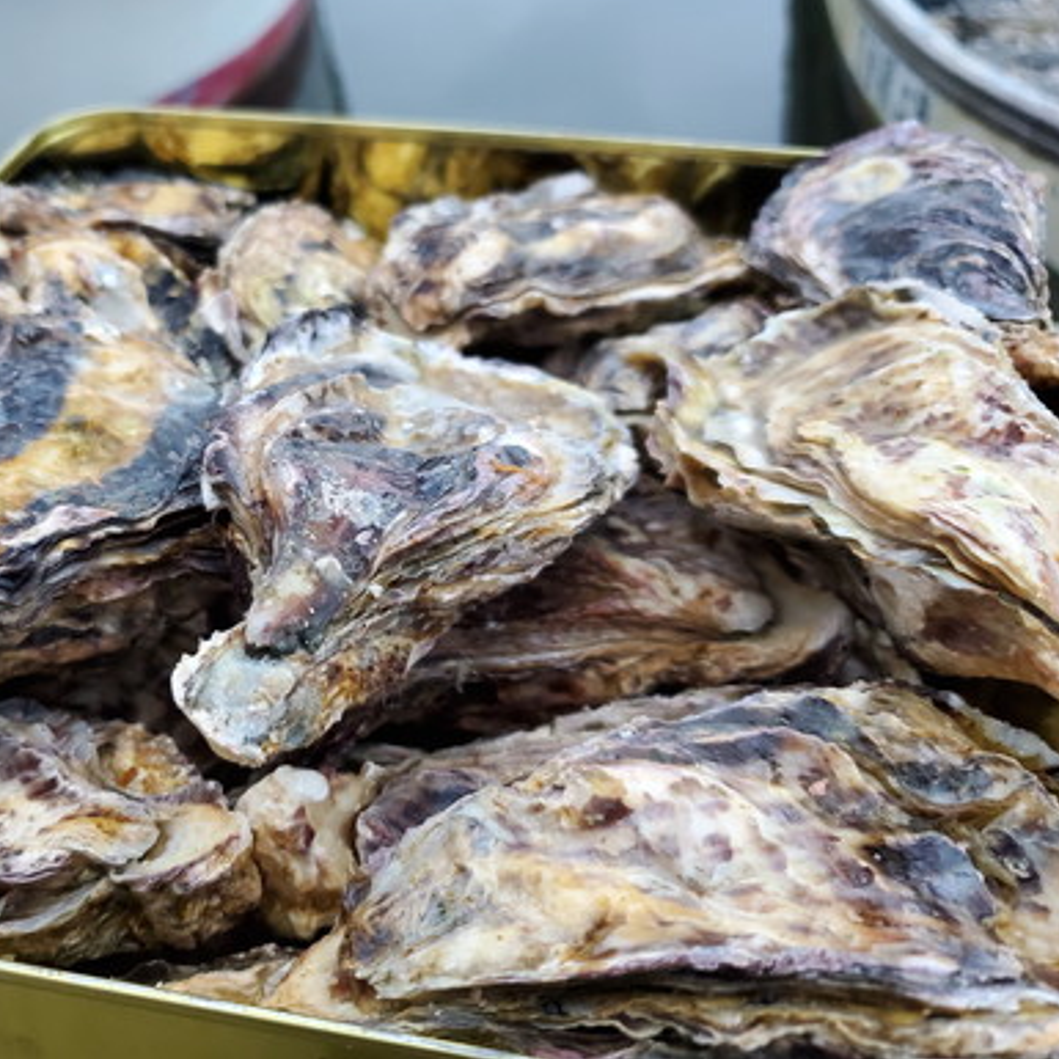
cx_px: 377
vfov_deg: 52.5
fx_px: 1073
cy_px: 525
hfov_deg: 51.8
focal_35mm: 31
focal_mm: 4.3
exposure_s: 1/50
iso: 400
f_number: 1.5
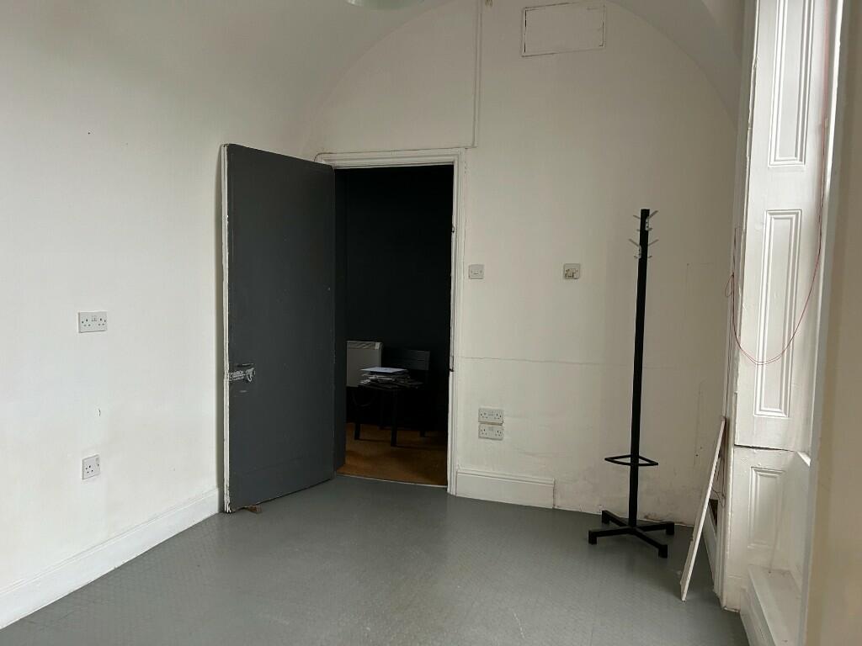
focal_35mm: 26
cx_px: 431
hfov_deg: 67.3
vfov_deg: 53.1
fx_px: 647
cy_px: 323
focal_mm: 5.7
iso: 160
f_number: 1.5
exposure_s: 1/50
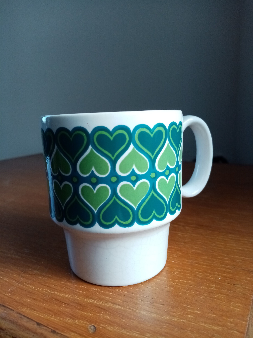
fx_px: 253
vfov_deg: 67.3
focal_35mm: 26
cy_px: 169
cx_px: 126
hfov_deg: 53.1
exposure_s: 1/100
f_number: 1.8
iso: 157
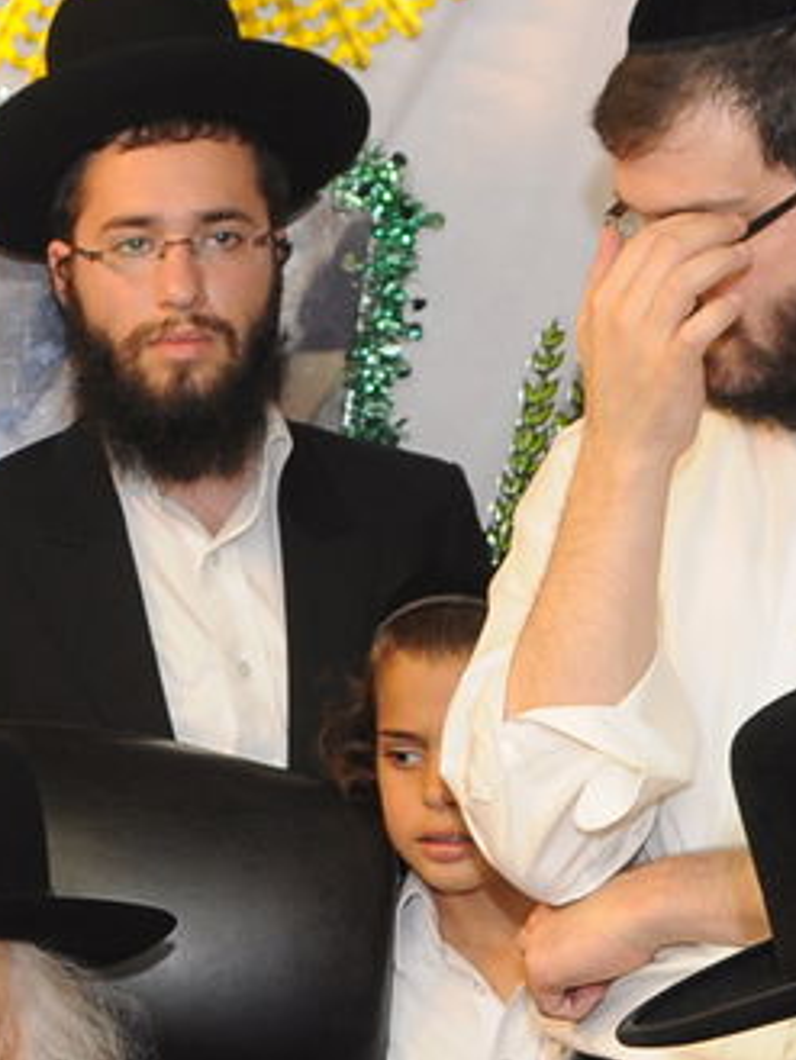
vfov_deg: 13.3
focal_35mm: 147
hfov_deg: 9.8
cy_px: 988
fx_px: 4504
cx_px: -416
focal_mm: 24
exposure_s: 1/60
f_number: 4
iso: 400
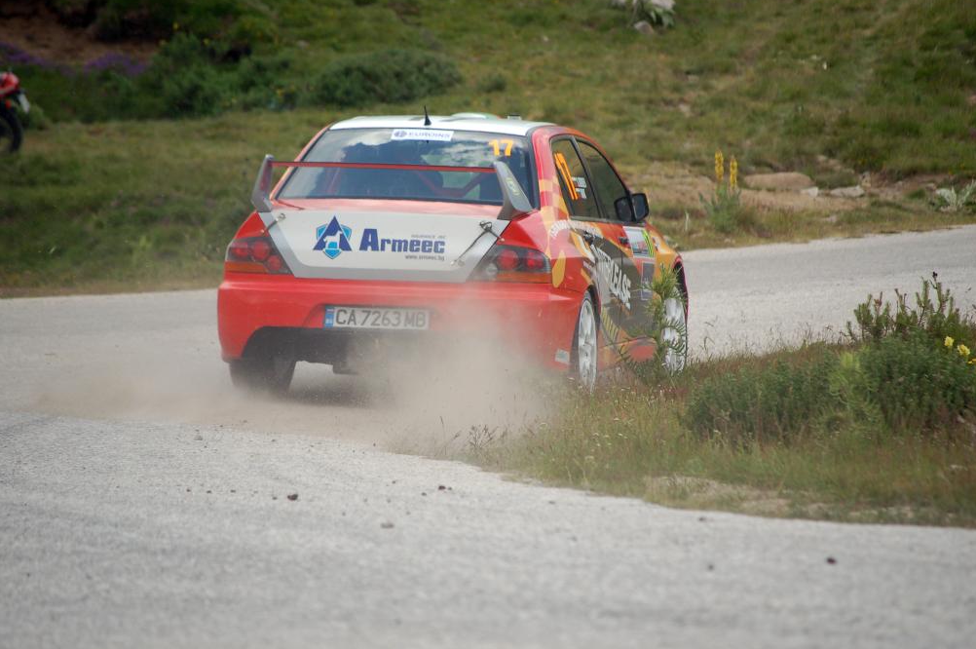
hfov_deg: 9.0
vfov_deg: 6.0
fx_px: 6229
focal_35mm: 230
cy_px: 319
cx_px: 481
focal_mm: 150
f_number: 5.3
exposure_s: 1/800
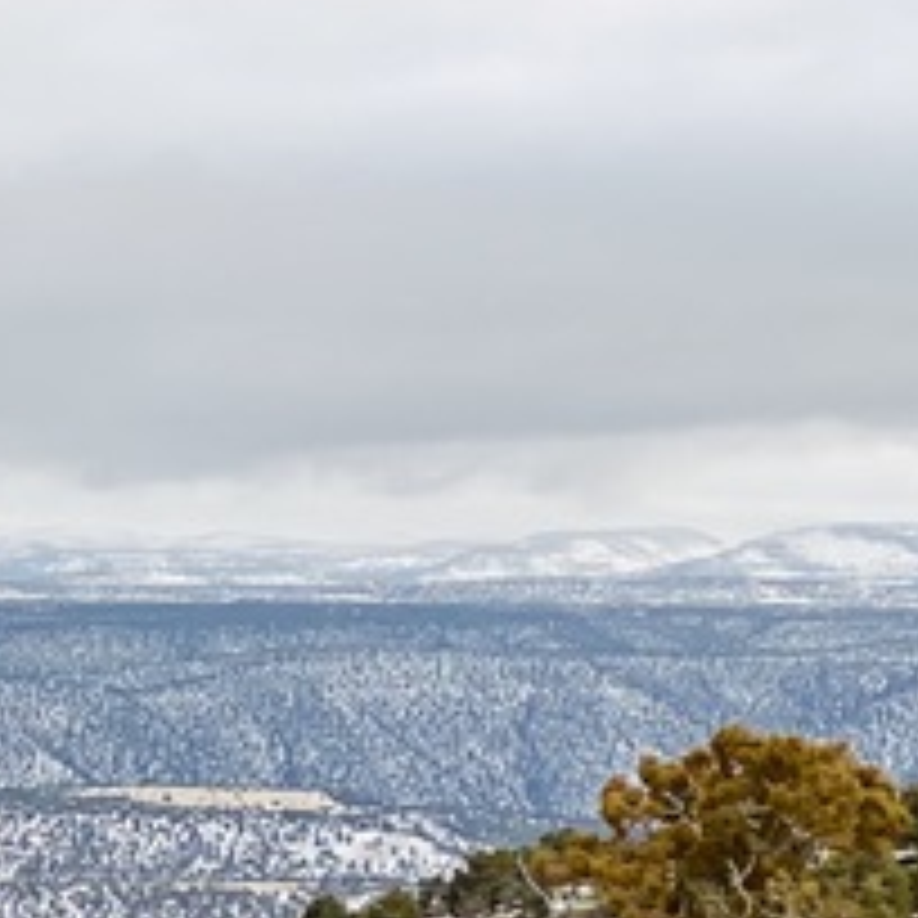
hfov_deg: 7.3
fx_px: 6931
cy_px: 549
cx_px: -783
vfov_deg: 7.6
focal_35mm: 231
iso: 20
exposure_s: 1/141
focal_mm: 6
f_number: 2
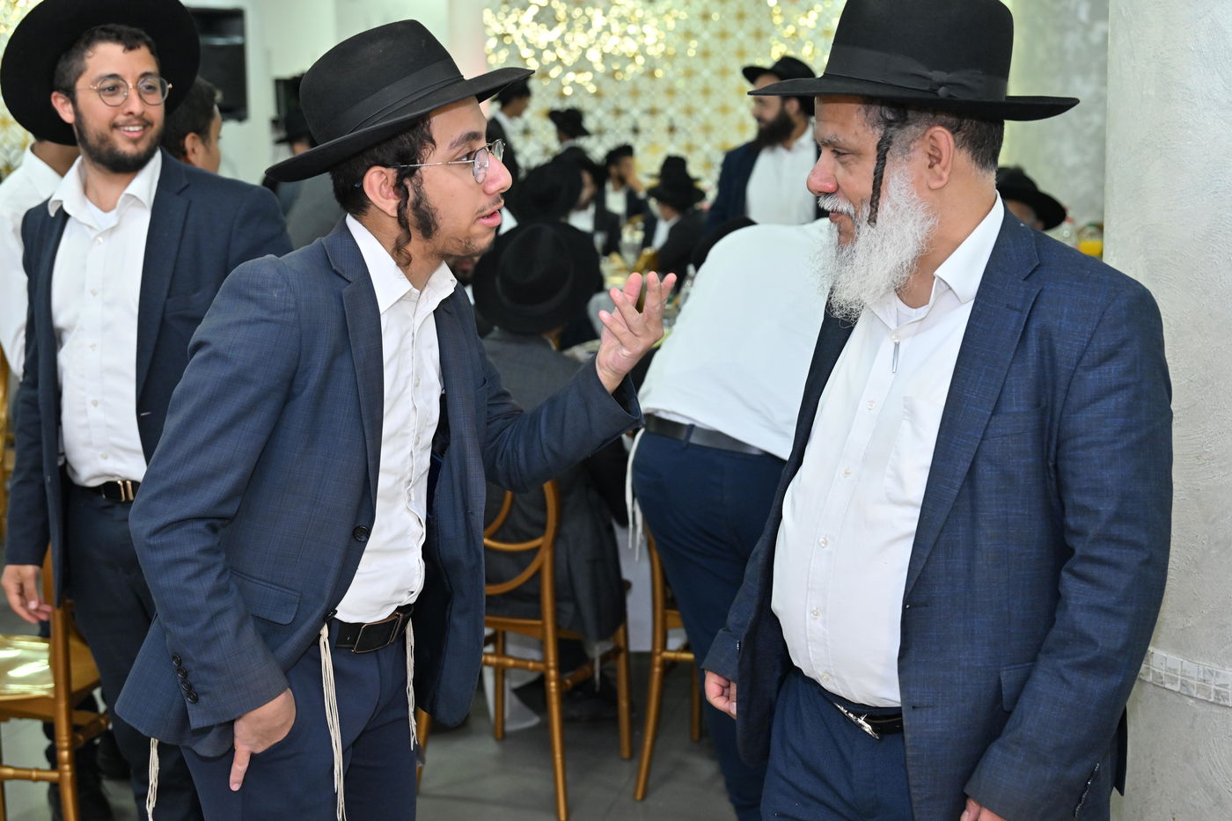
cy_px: 410
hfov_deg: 41.1
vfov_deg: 28.1
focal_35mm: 48
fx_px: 1642
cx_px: 616
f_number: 4
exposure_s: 1/200
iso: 1250
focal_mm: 48
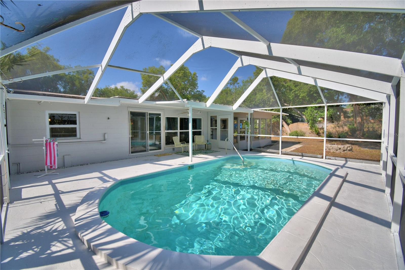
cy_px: 135
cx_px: 202
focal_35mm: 15
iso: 100
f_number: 4.5
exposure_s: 1/1250
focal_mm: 10
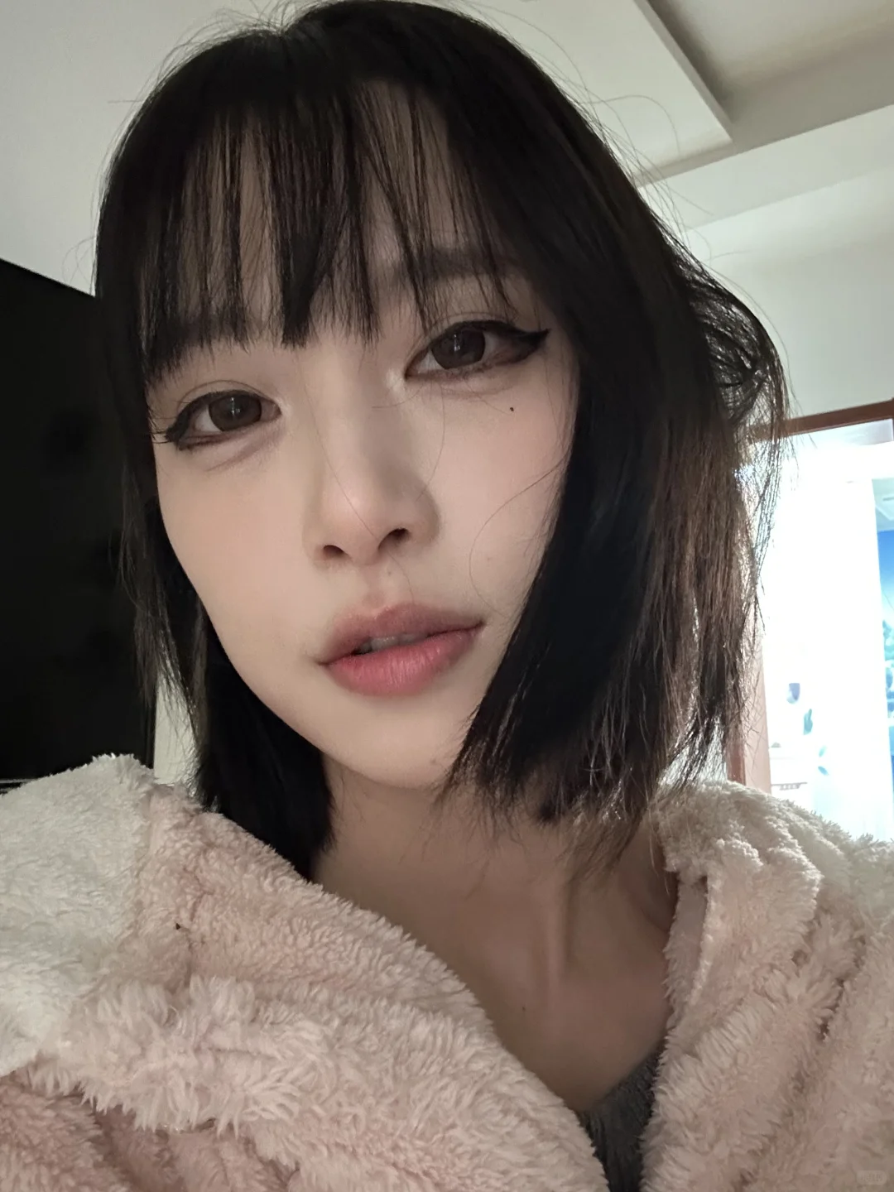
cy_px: 596
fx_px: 1033
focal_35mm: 30
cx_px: 447
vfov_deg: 60.0
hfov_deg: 46.8
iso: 1000
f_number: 1.9
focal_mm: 2.69
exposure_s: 1/15
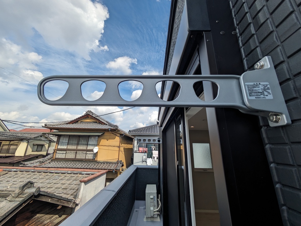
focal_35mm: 14
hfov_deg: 102.0
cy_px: 113
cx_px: 150
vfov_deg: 85.7
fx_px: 122
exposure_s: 1/1504
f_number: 2.2
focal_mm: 1.83
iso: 48
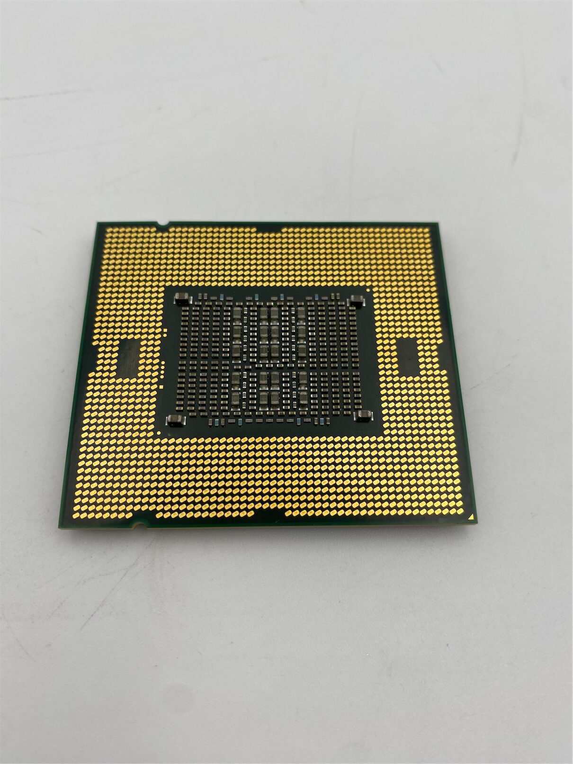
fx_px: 552
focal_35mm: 25
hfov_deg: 54.9
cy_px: 382
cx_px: 286
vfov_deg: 69.4
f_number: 1.8
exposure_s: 1/196
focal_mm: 4.25
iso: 32
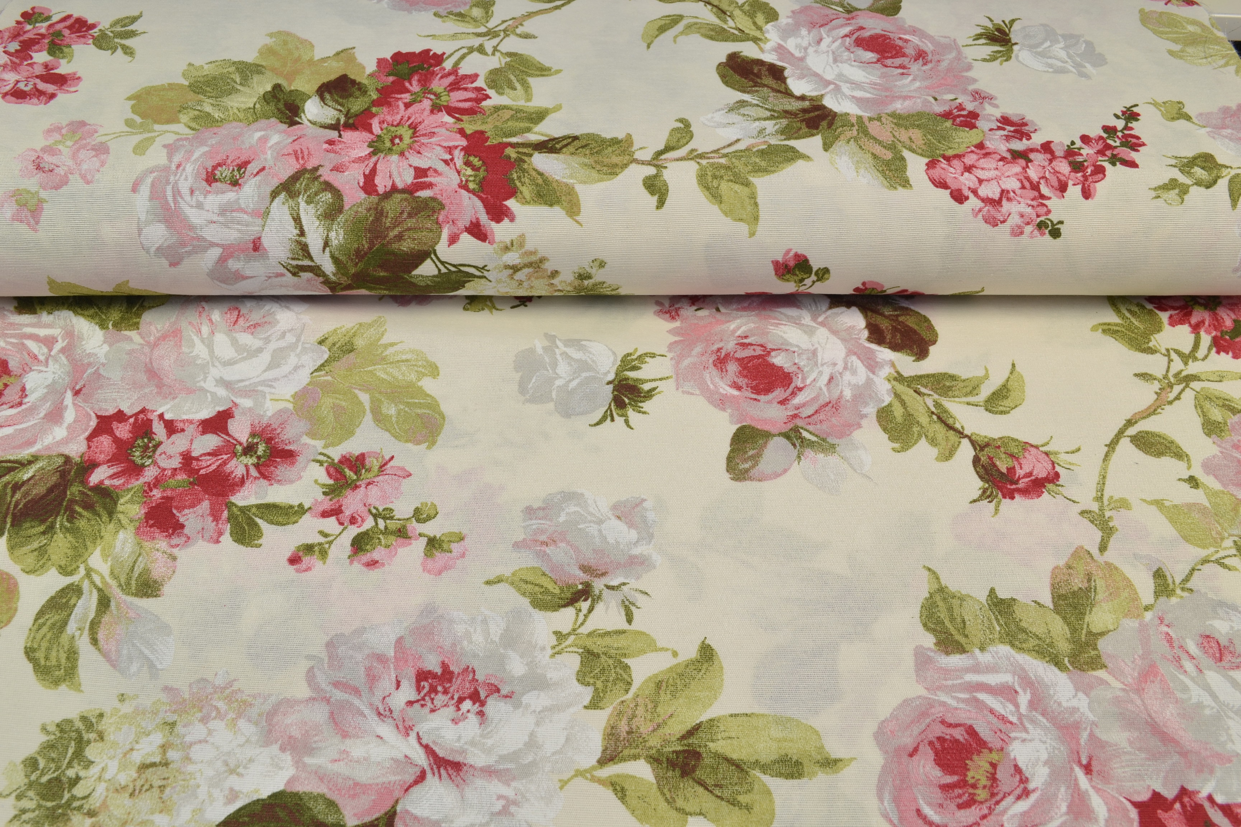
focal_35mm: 36
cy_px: 414
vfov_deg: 36.9
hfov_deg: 53.1
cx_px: 620
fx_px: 1241
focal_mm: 24
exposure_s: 1/13
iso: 100
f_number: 9
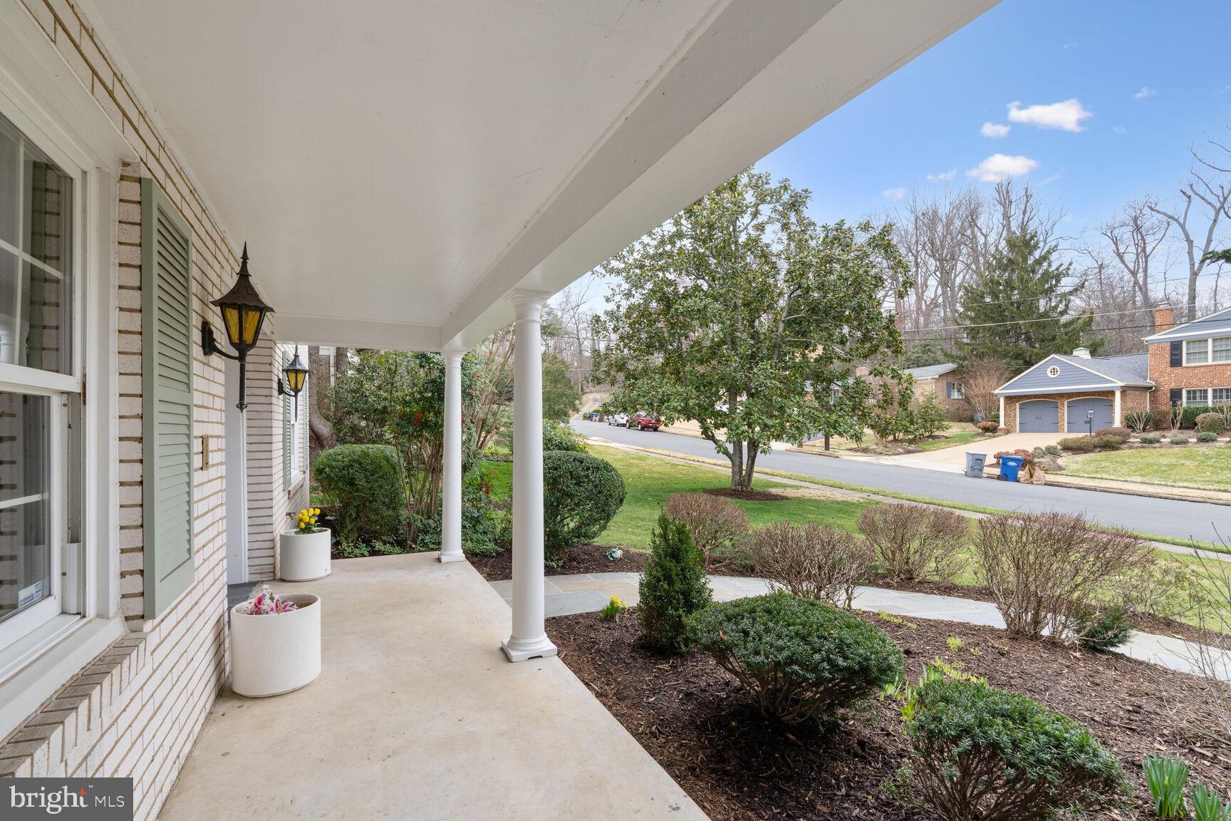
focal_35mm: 16
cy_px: 410
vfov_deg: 72.1
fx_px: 564
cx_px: 616
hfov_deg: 95.0
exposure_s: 1/100
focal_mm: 16.5
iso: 200
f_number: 8
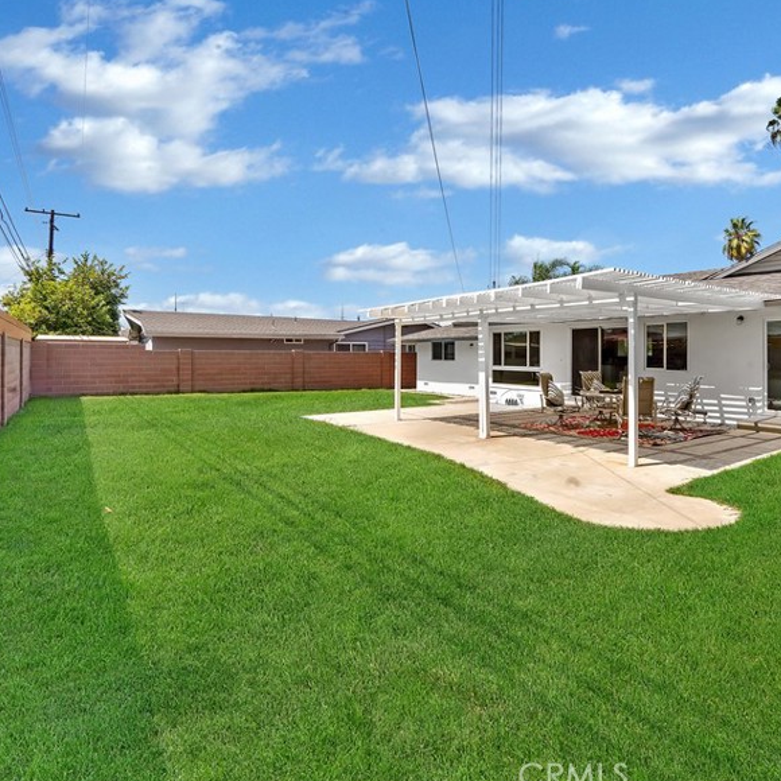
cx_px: 463
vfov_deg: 80.2
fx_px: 459
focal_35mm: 18
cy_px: 335
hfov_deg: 79.9
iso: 100
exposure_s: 1/60
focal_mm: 12
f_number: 16
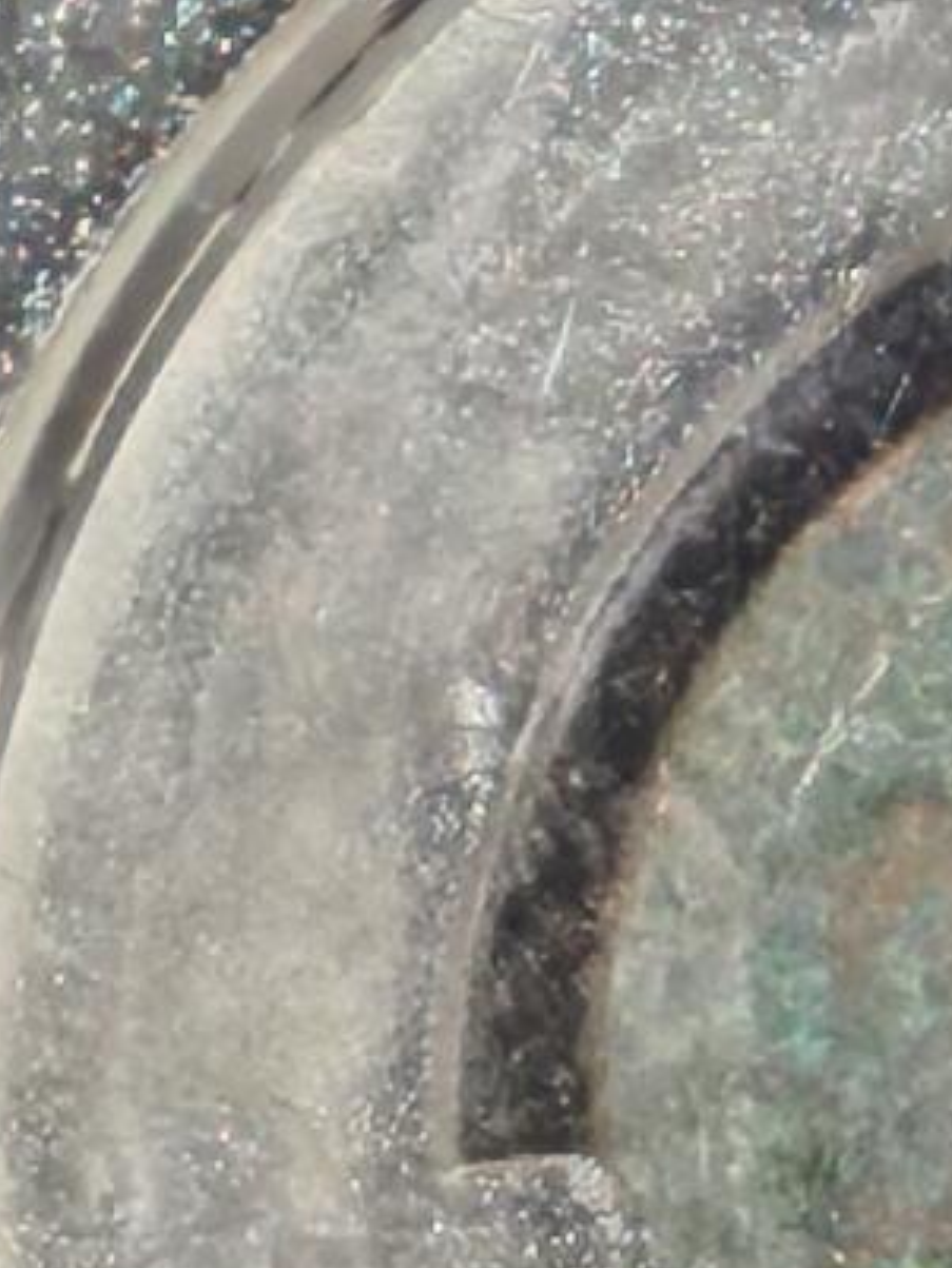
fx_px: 19717
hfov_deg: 2.8
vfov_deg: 3.7
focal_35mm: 538
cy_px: 360
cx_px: 1388
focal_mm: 4.94
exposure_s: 1/381
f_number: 1.5
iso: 50
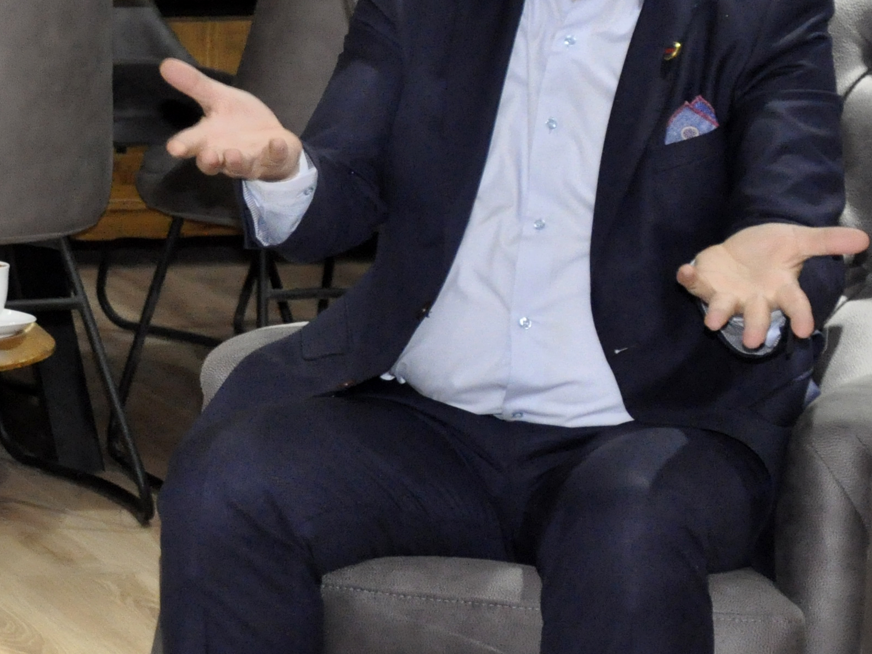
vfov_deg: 7.3
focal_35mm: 202
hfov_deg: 9.7
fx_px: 5089
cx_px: -98
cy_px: 118
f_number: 5
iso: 2500
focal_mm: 52
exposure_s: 1/160
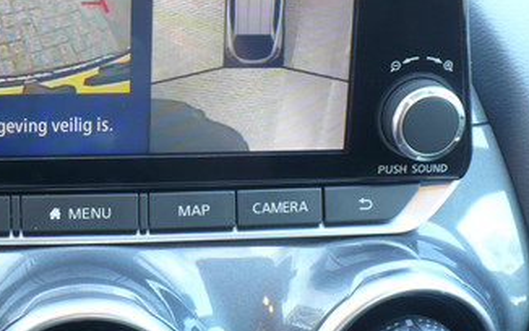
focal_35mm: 77
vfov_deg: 16.9
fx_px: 1110
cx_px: 81
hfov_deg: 26.1
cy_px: 138
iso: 125
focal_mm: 6.1
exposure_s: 1/30
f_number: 2.8
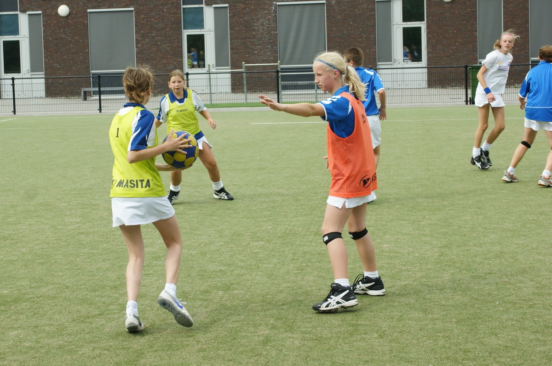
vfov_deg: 22.6
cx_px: 276
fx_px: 919
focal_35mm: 60
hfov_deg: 33.4
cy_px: 183
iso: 200
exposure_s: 1/400
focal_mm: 40
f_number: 8
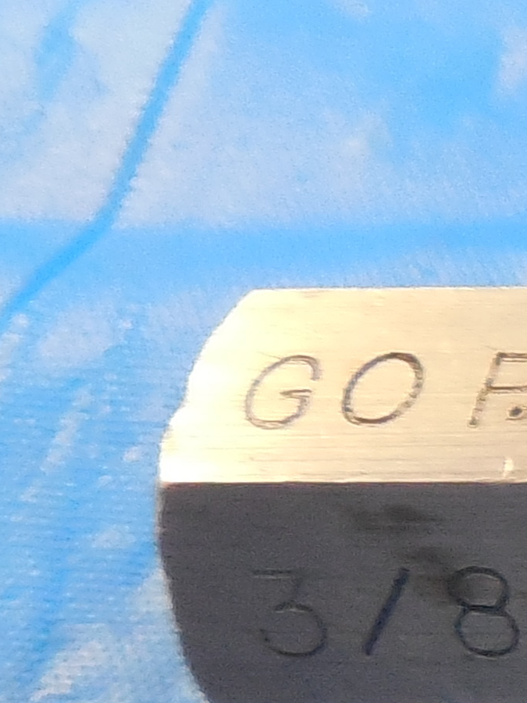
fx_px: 2598
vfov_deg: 15.2
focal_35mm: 128
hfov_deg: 8.7
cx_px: 1770
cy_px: 646
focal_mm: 4.5
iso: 400
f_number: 3.3
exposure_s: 1/25
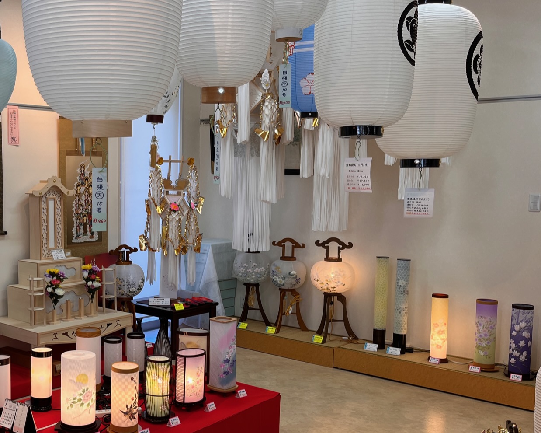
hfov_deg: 41.8
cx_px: 105
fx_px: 672
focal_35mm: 42
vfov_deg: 35.6
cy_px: 234
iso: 50
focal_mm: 5.1
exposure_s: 1/120
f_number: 1.6
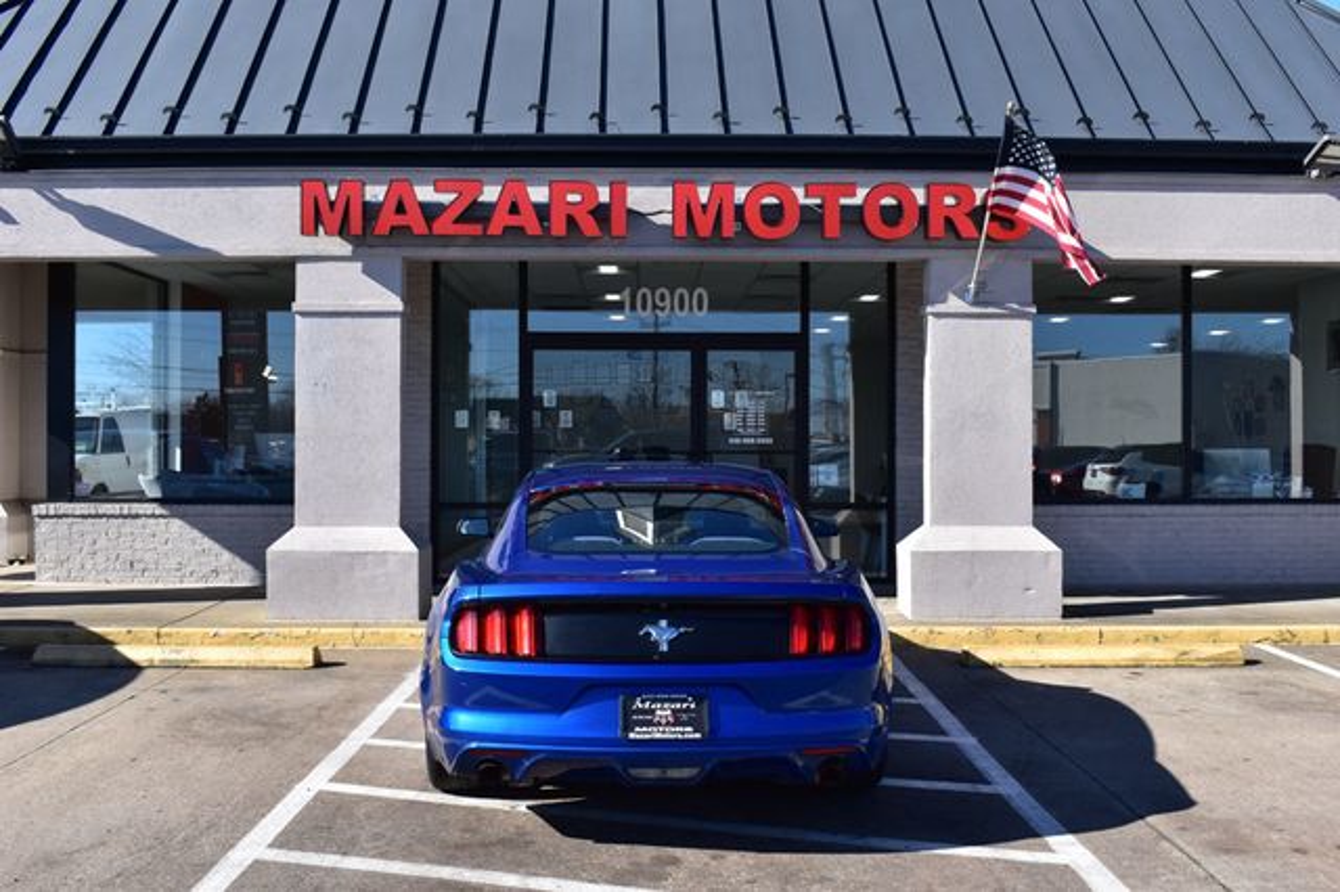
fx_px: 1339
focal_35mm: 36
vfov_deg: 36.8
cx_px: 670
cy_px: 446
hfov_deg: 53.2
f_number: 11
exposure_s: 1/500
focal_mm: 24
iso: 400
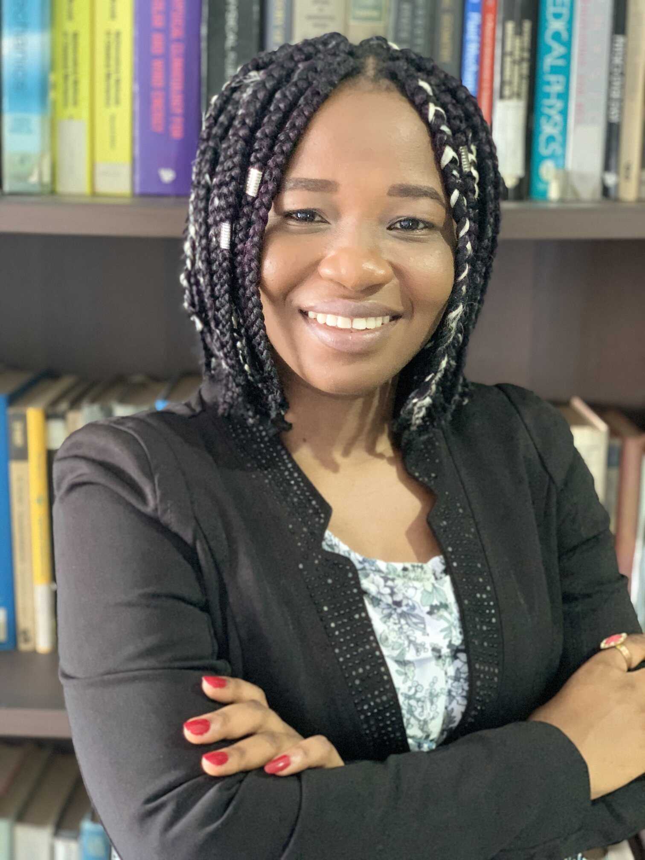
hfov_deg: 28.0
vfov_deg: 36.8
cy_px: 430
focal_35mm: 52
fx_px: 1292
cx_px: 322
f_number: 2.4
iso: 800
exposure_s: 1/30
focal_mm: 6
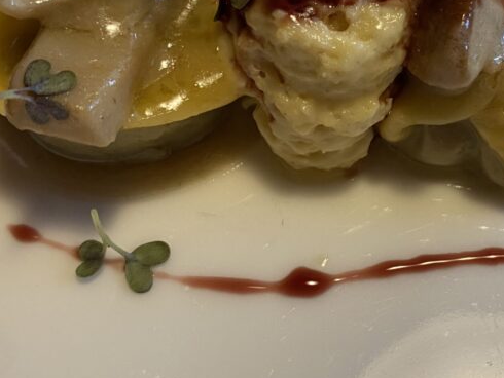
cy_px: 127
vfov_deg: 28.4
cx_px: 366
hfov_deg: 36.7
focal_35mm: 51
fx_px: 743
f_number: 1.8
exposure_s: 1/50
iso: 125
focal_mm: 4.25
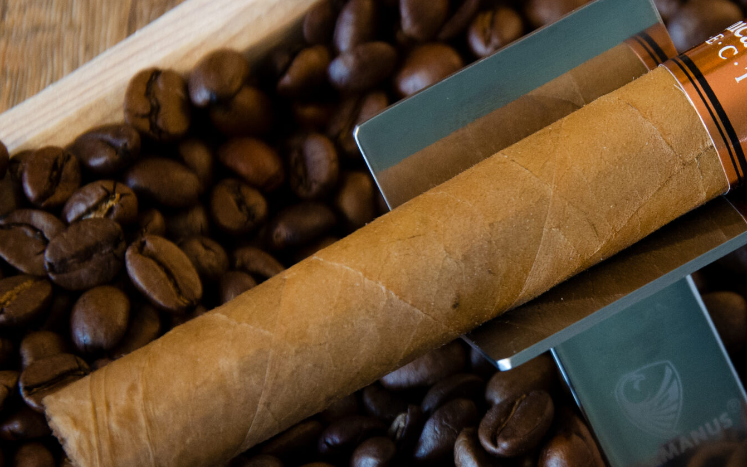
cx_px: 667
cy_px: 177
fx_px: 4743
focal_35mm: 233
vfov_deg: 5.6
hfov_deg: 9.0
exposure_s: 1/30
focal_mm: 80
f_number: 5.3
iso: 800
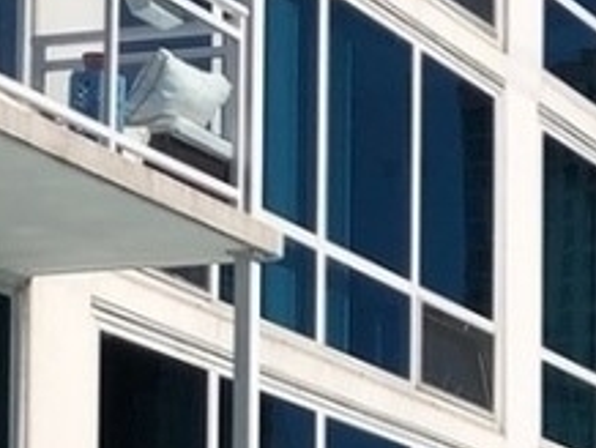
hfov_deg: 11.1
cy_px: 932
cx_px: 898
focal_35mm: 171
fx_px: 2947
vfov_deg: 8.2
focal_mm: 4
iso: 25
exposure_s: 1/3472
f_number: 1.8
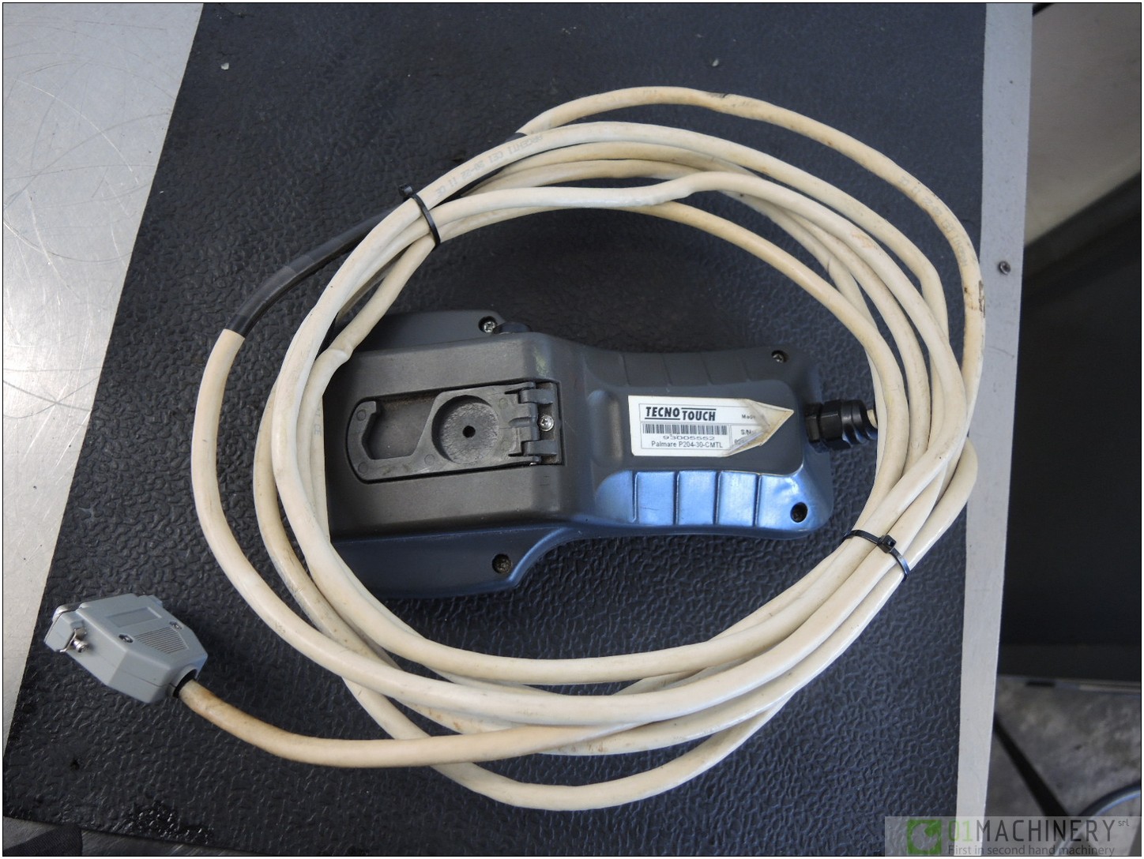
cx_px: 572
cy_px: 430
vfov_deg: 49.8
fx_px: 926
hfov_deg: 63.4
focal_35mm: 28
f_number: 2
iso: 160
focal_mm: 6
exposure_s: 1/30
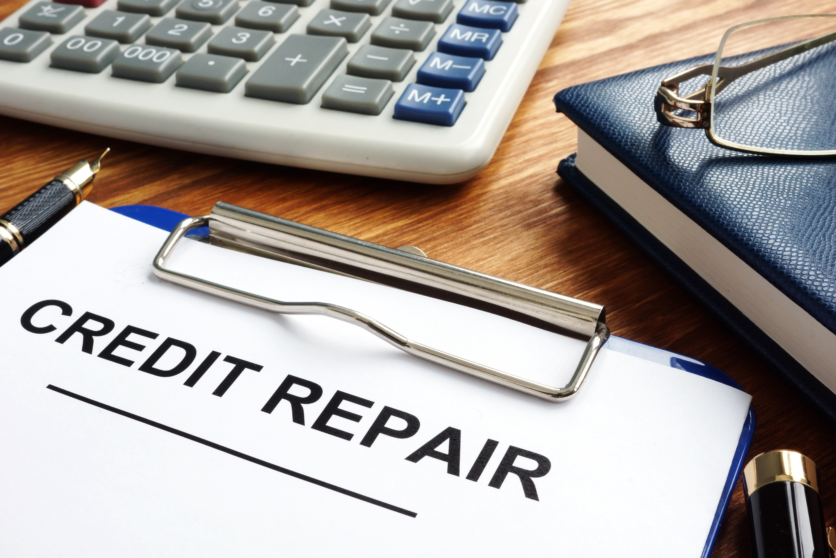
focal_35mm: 45
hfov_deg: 43.6
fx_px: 1045
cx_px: 418
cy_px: 279
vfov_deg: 29.9
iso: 200
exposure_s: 1/1.25
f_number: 20
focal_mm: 30
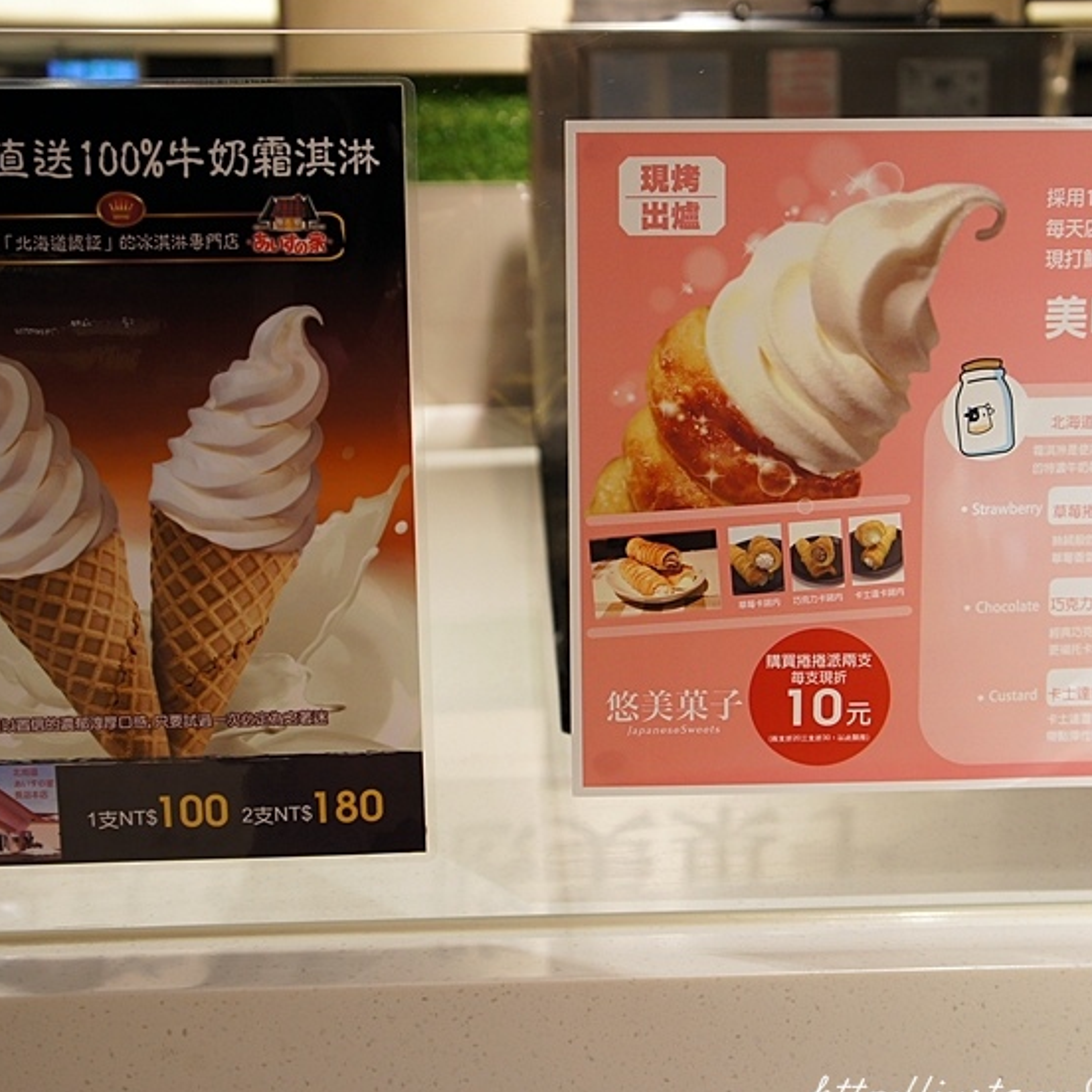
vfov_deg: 31.6
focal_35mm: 54
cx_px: 619
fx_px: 1927
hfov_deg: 31.6
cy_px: 561
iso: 250
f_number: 4
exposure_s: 1/40
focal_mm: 26
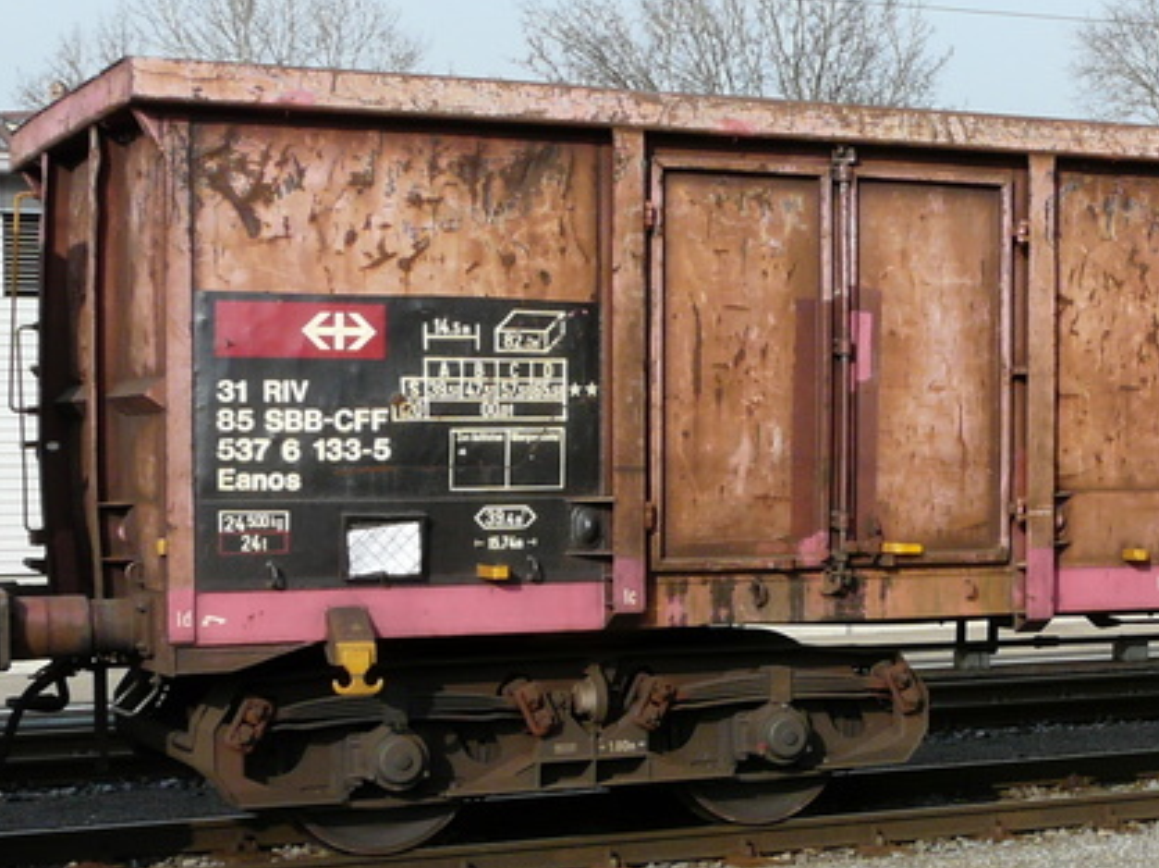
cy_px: 502
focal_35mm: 79
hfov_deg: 23.6
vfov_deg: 18.6
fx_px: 2644
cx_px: 1190
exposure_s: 1/320
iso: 100
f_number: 5.6
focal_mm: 5.4
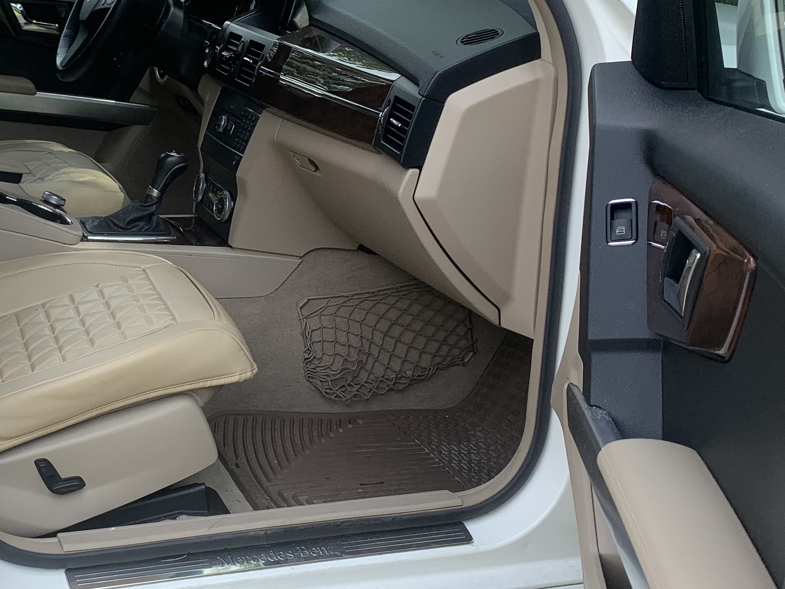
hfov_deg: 34.2
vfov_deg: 26.5
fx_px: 1247
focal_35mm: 55
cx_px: 194
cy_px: 246
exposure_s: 1/727
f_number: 1.8
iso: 25
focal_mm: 4.25
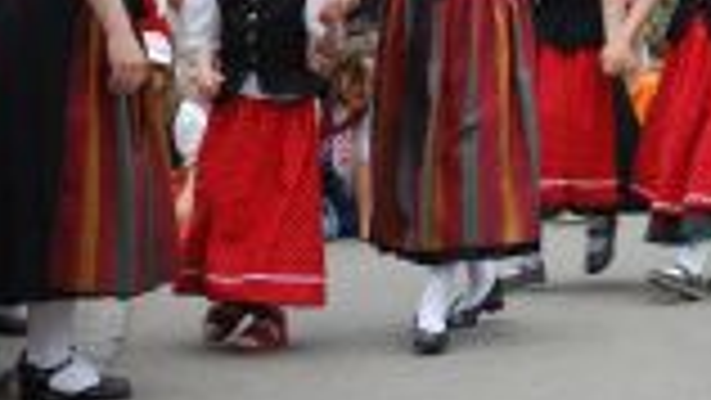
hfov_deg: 10.2
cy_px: -99
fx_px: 3904
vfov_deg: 5.8
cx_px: 855
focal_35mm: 207
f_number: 6.3
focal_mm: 52
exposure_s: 1/160
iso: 200
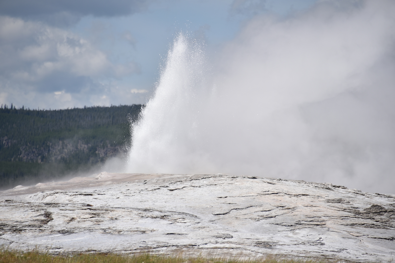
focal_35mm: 300
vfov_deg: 4.6
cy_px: 132
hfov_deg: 6.9
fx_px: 3292
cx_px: 198
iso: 100
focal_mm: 300
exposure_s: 1/640
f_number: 8
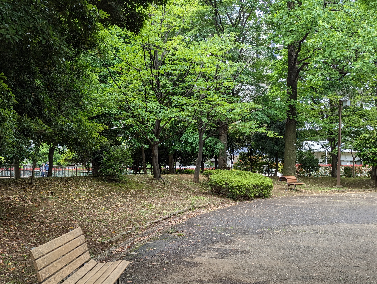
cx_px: 186
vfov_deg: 41.8
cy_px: 163
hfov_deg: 53.9
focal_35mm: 34
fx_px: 371
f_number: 1.85
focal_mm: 6.81
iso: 52
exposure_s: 1/201
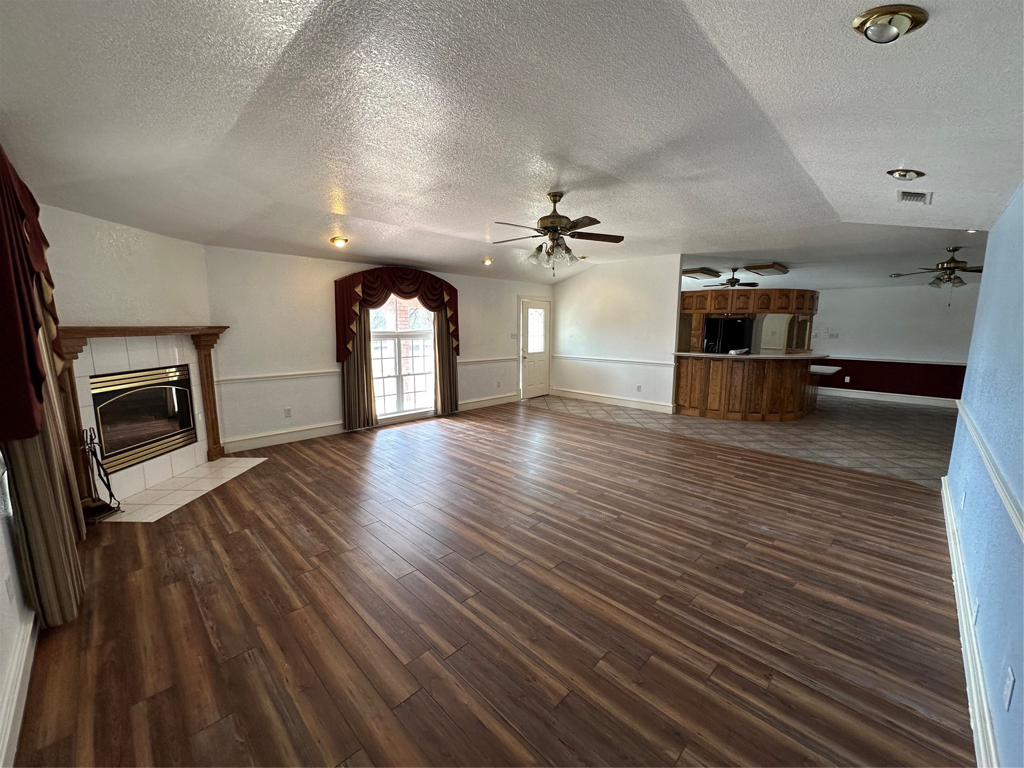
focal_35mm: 14
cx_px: 512
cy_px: 384
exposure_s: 1/120
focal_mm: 2.22
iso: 160
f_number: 2.2
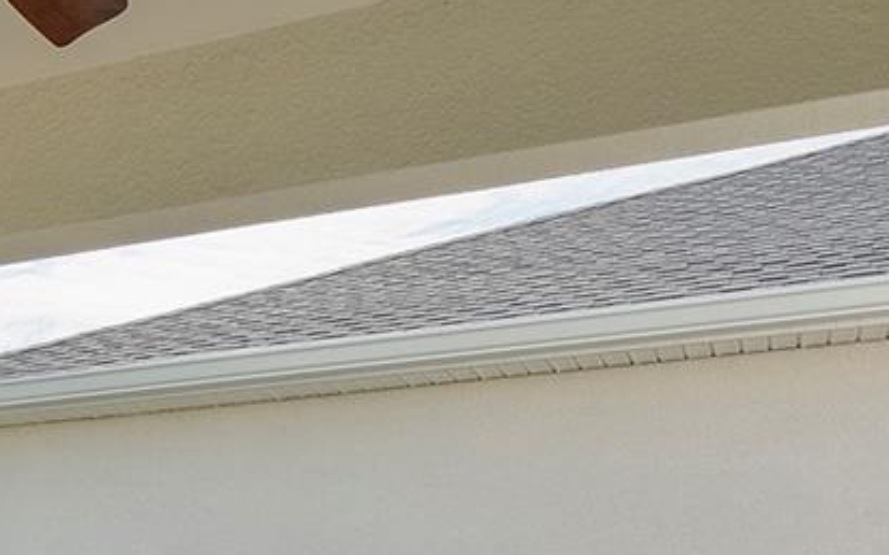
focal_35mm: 71
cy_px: 725
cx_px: -110
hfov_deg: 26.5
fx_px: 1720
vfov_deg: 17.2
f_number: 8
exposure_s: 1/2000
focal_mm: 18
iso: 640
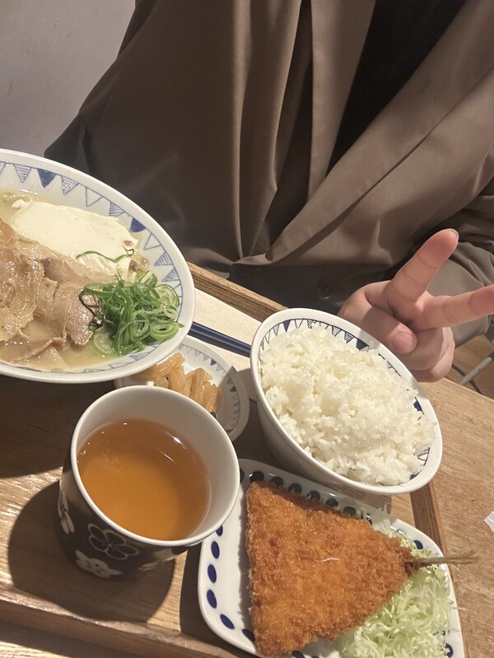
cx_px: 247
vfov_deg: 59.9
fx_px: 570
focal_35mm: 30
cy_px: 329
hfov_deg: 46.8
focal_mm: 2.69
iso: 200
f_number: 1.9
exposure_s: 1/50
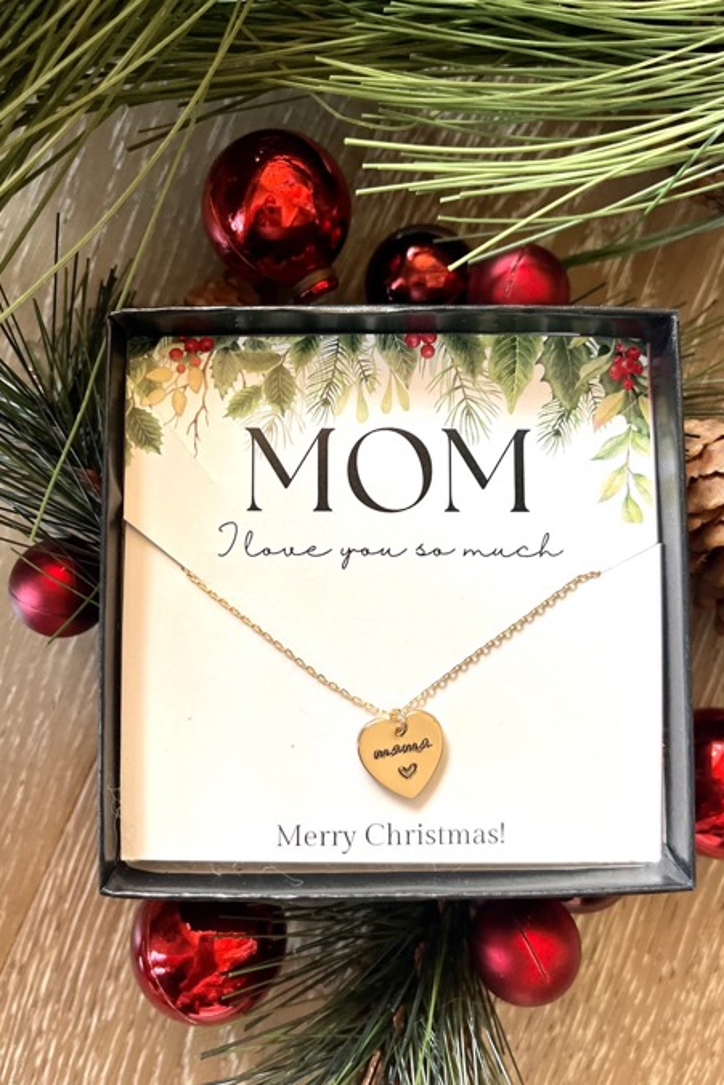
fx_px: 844
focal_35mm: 28
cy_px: 557
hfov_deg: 46.4
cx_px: 360
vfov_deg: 65.5
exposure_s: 1/120
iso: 125
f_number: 1.6
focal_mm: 5.1
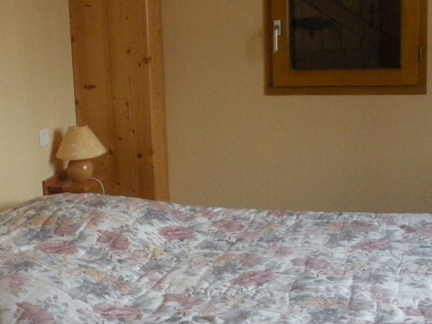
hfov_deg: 28.2
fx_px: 836
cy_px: 140
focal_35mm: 67
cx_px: 66
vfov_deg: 21.9
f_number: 3.5
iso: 400
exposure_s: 1/45.2
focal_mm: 6.3
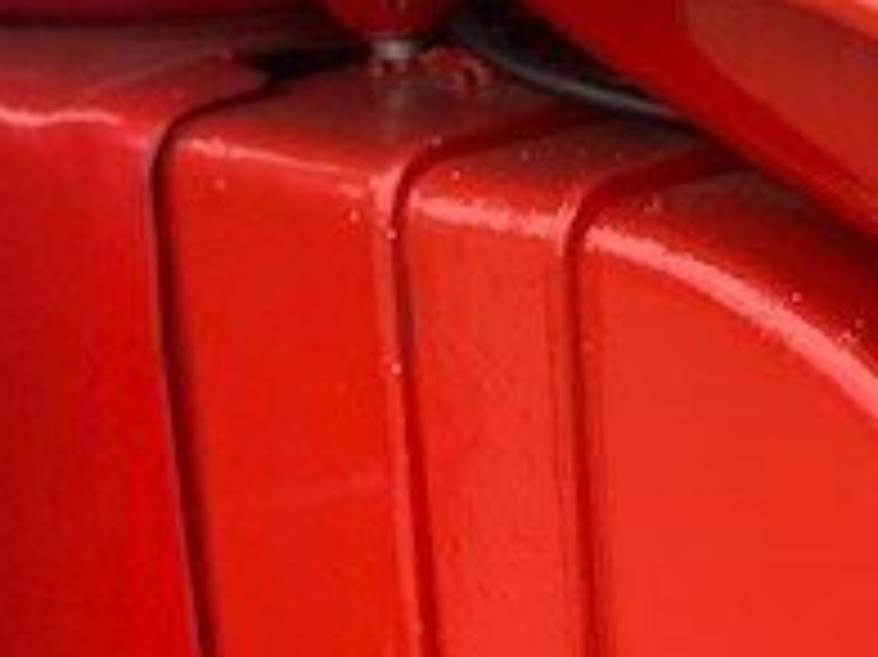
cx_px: 765
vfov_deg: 8.6
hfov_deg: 11.5
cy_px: 22
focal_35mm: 171
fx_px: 4335
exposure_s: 1/122
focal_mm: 6
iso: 16
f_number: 2.4
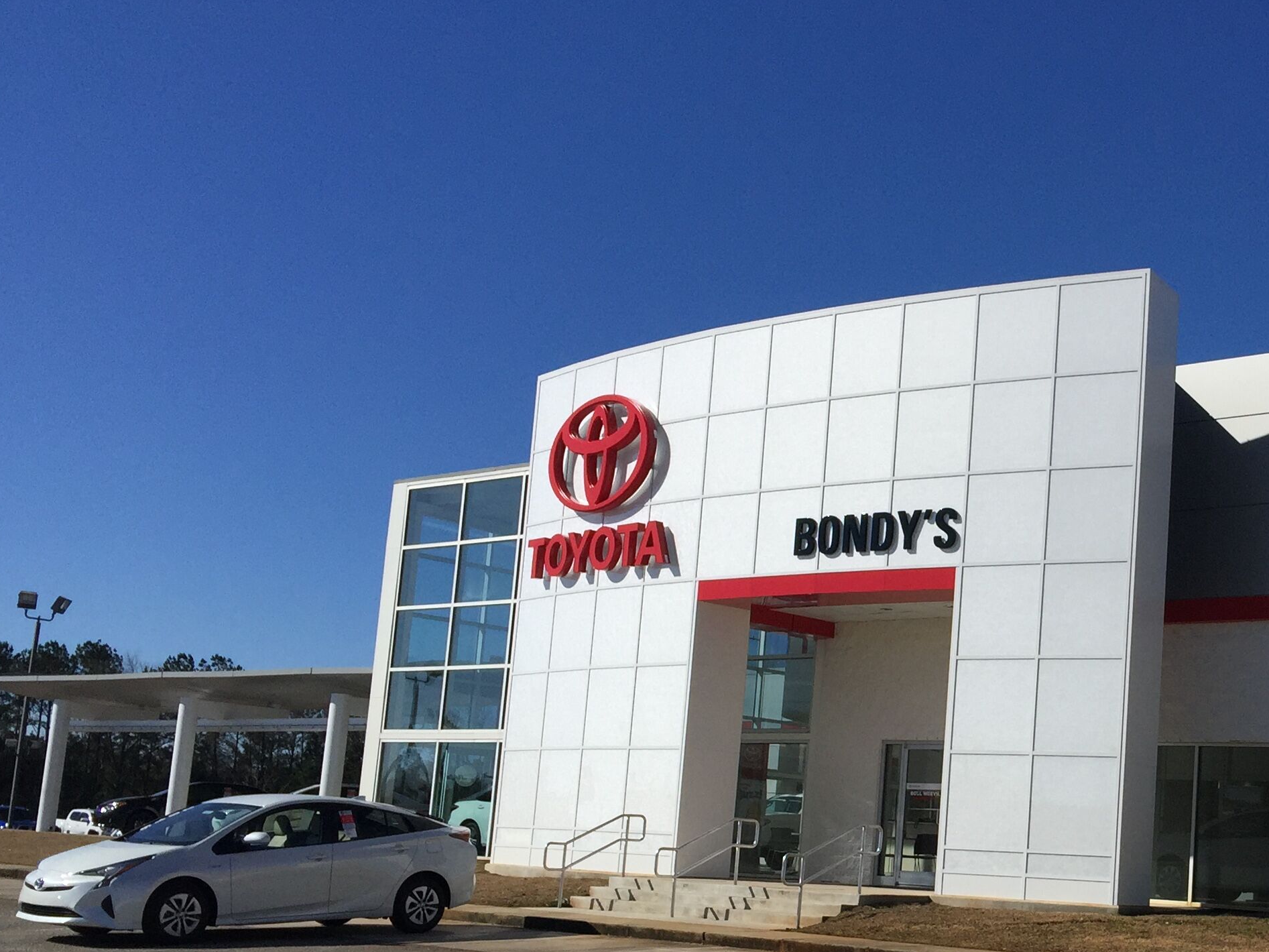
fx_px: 1833
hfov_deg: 36.3
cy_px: 654
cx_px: 1088
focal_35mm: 50
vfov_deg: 28.9
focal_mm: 4.15
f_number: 2.2
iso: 32
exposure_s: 1/5650
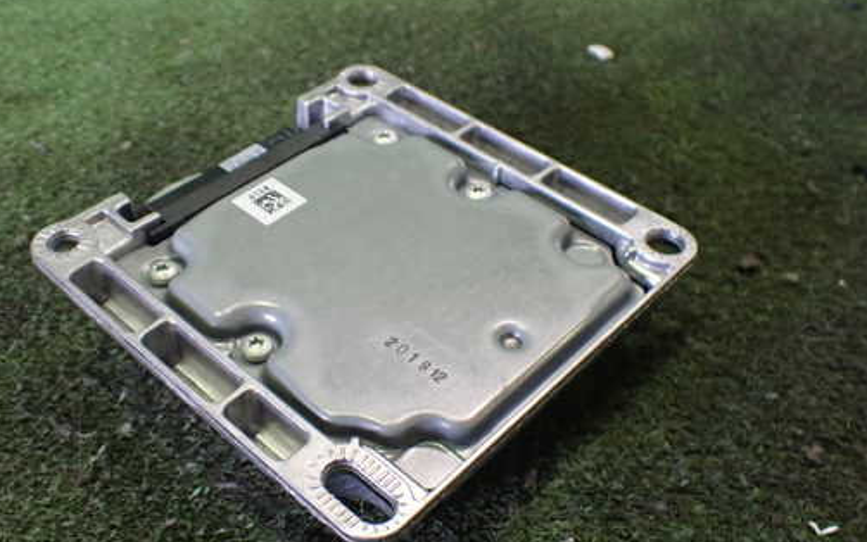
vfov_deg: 33.6
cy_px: 295
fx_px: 898
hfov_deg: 51.4
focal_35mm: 38
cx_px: 380
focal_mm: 5.4
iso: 800
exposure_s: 1/80
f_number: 2.3
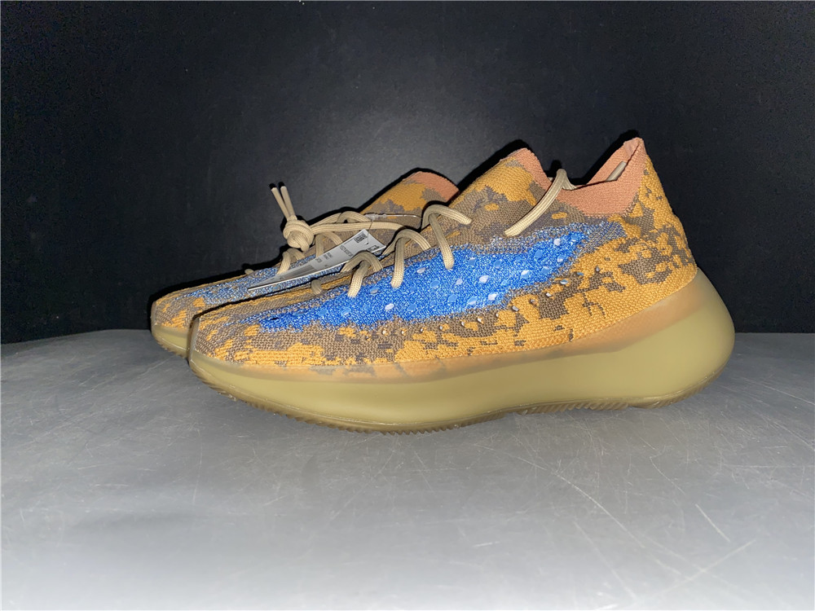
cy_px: 306
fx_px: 612
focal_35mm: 26
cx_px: 408
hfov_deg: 67.3
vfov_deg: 53.1
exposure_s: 1/40
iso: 64
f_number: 1.8
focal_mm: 4.25
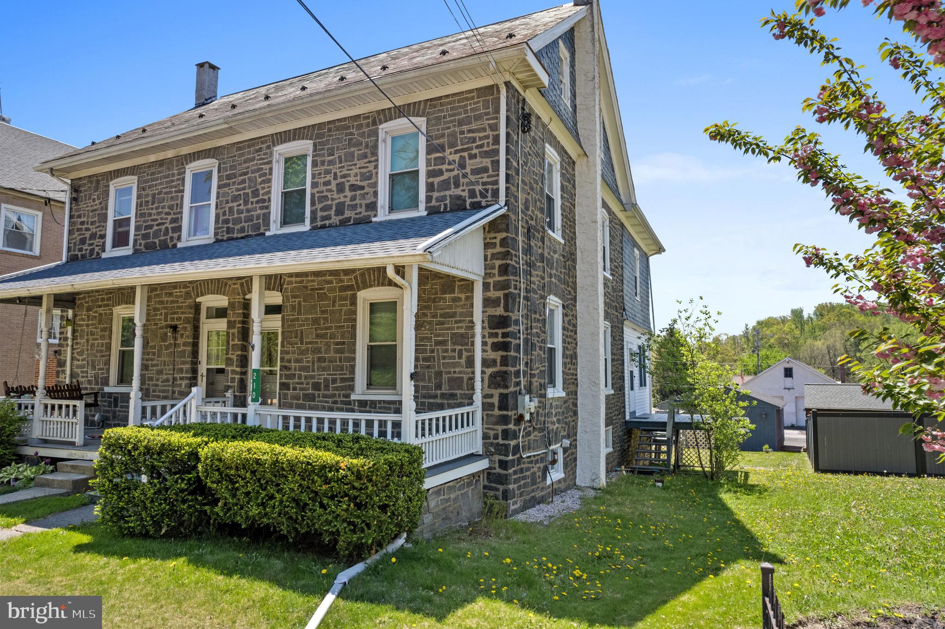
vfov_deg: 57.2
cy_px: 314
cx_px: 472
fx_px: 577
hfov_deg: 78.6
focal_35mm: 22
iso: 100
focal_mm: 8.38
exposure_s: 1/640
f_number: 2.8
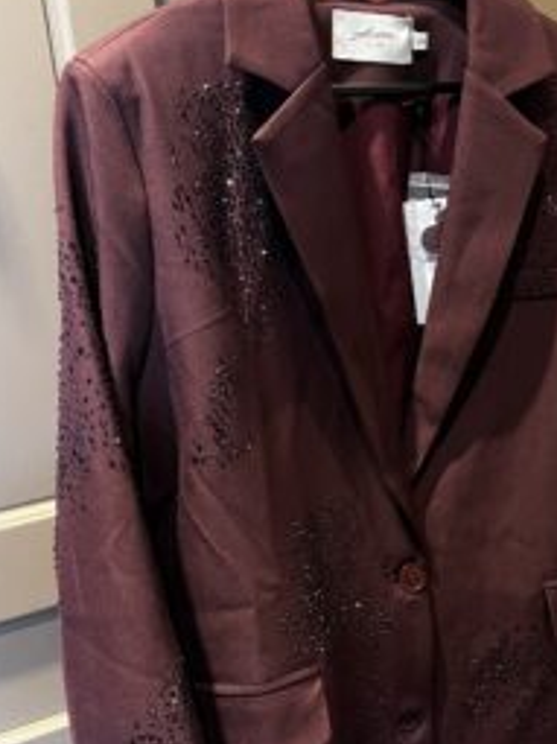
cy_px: 356
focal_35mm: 44
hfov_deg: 32.3
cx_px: 408
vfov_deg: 43.0
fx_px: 945
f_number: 1.6
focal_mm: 5.1
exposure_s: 1/33
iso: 500
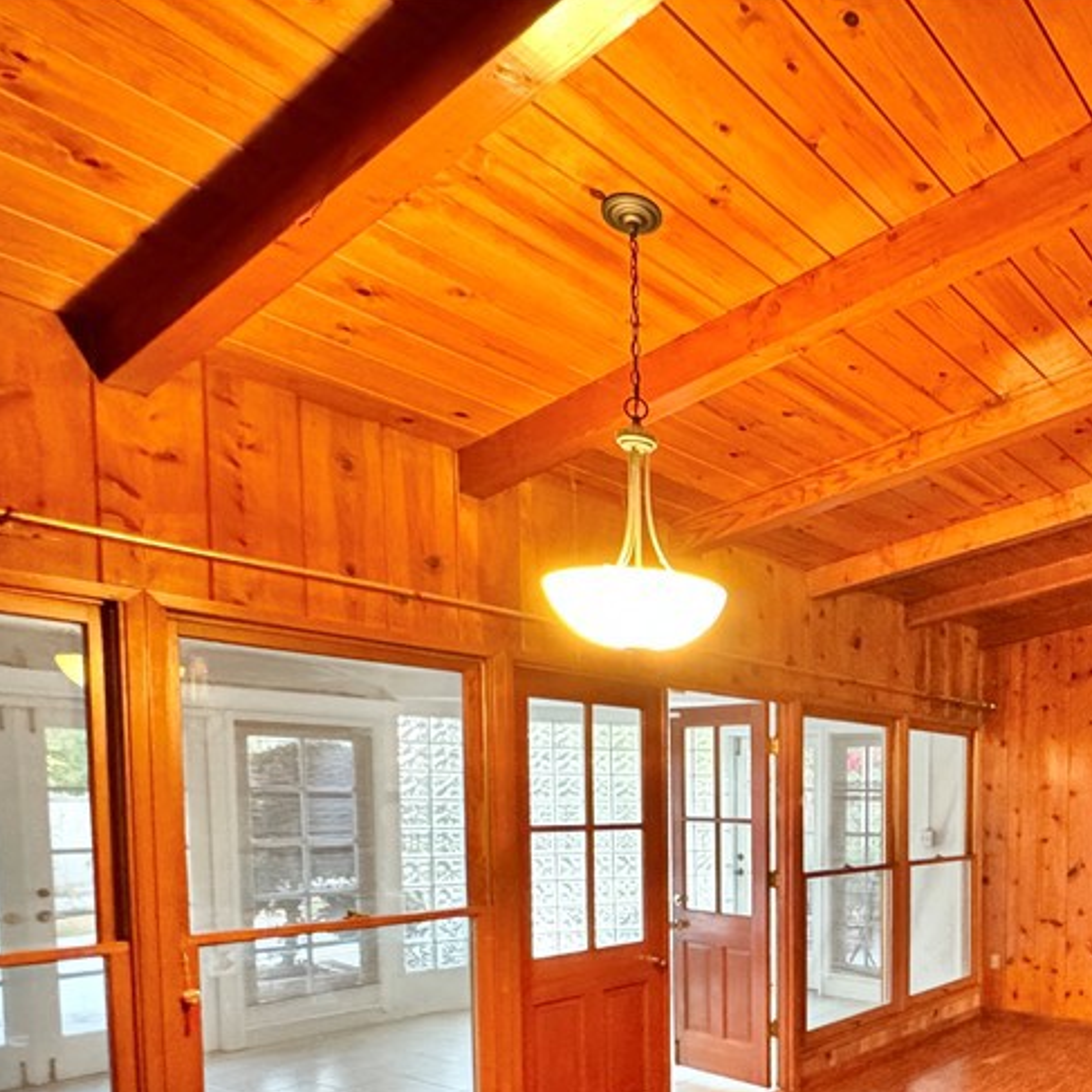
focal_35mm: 26
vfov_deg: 57.1
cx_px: 998
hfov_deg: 52.9
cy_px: 852
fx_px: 928
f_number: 2.2
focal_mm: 2.22
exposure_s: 1/15
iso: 2500
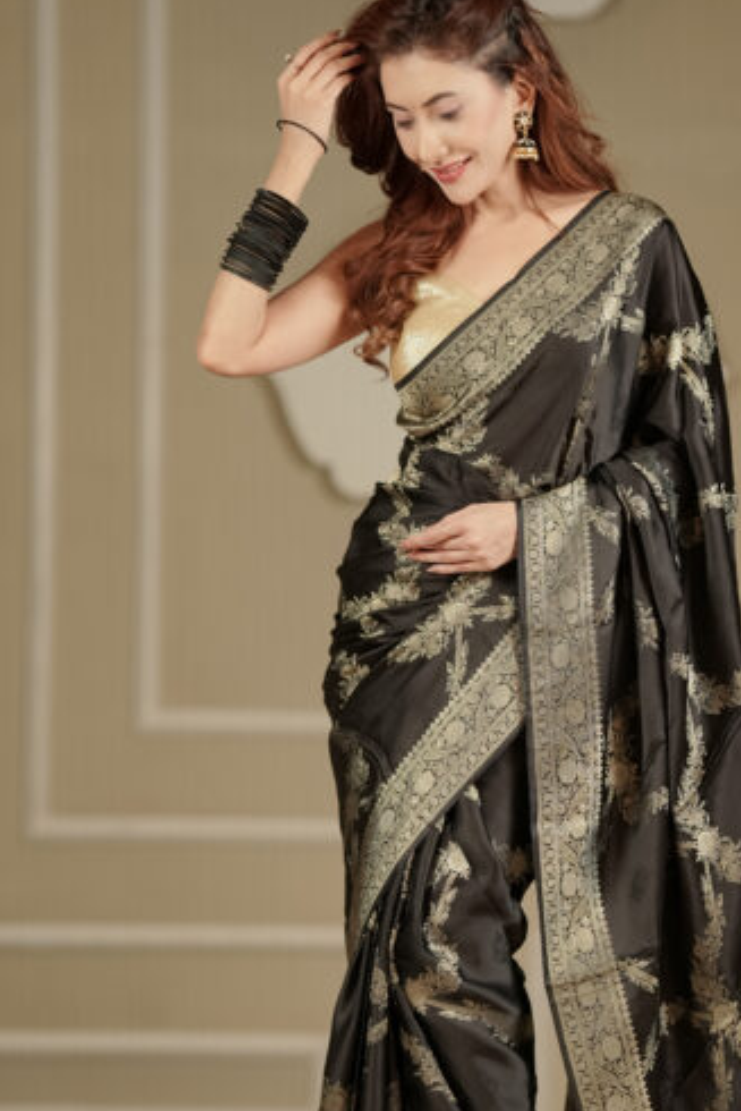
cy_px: 648
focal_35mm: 156
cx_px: 478
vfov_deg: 13.2
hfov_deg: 8.8
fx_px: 4813
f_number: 1.6
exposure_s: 1/1600
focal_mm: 85
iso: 320
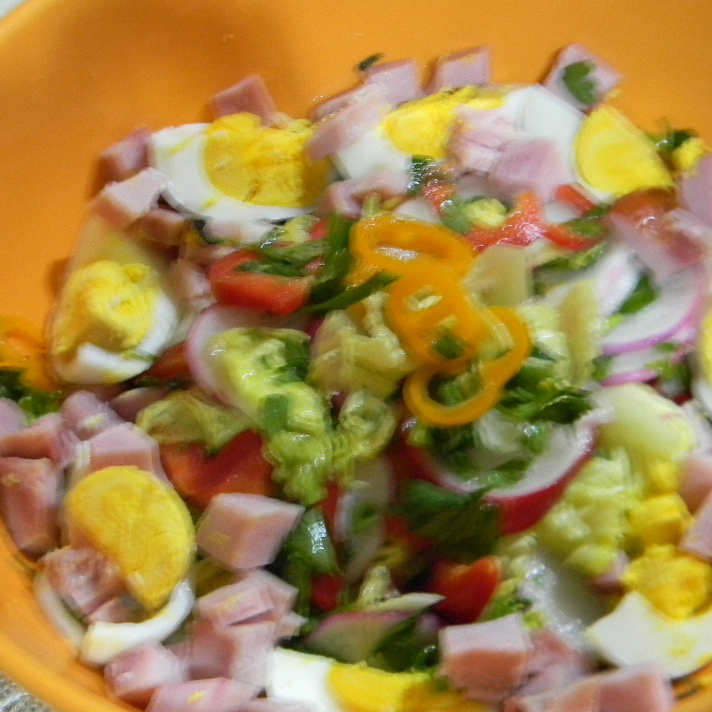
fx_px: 1559
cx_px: 420
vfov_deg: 25.7
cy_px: 352
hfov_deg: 25.7
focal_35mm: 67
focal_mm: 10.1
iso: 400
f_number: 4.1
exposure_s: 1/6.7
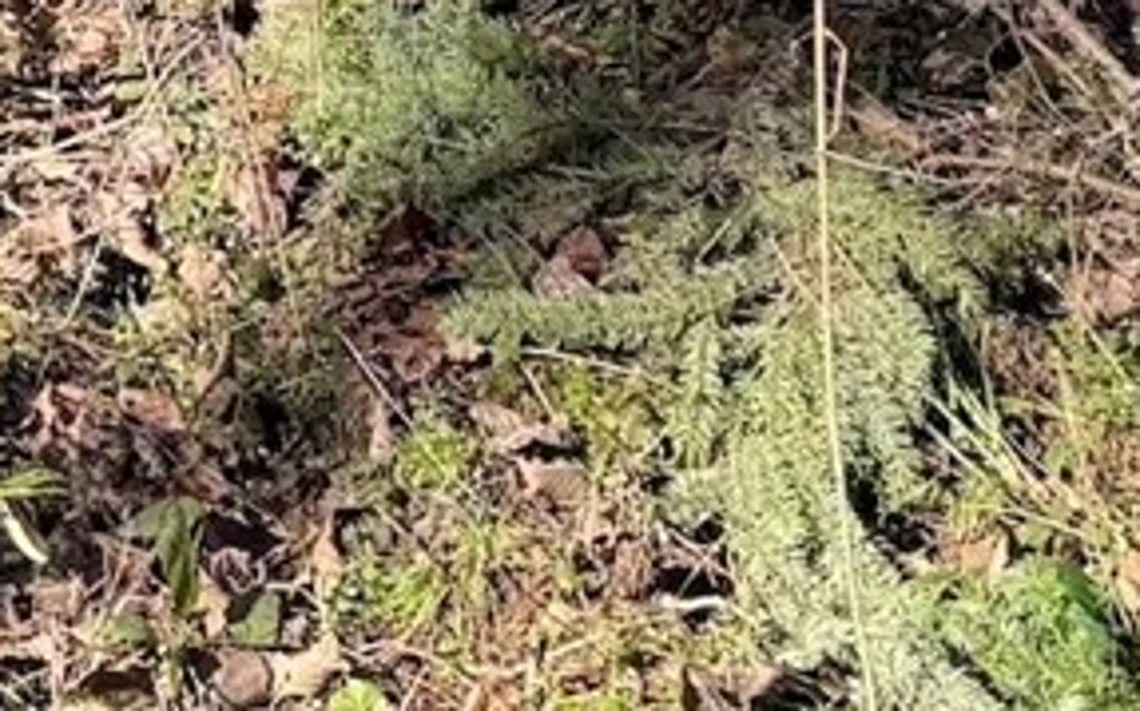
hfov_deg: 14.1
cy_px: -1529
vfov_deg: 7.8
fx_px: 4409
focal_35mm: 142
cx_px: -342
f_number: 1.78
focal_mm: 6.76
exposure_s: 1/689
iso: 100
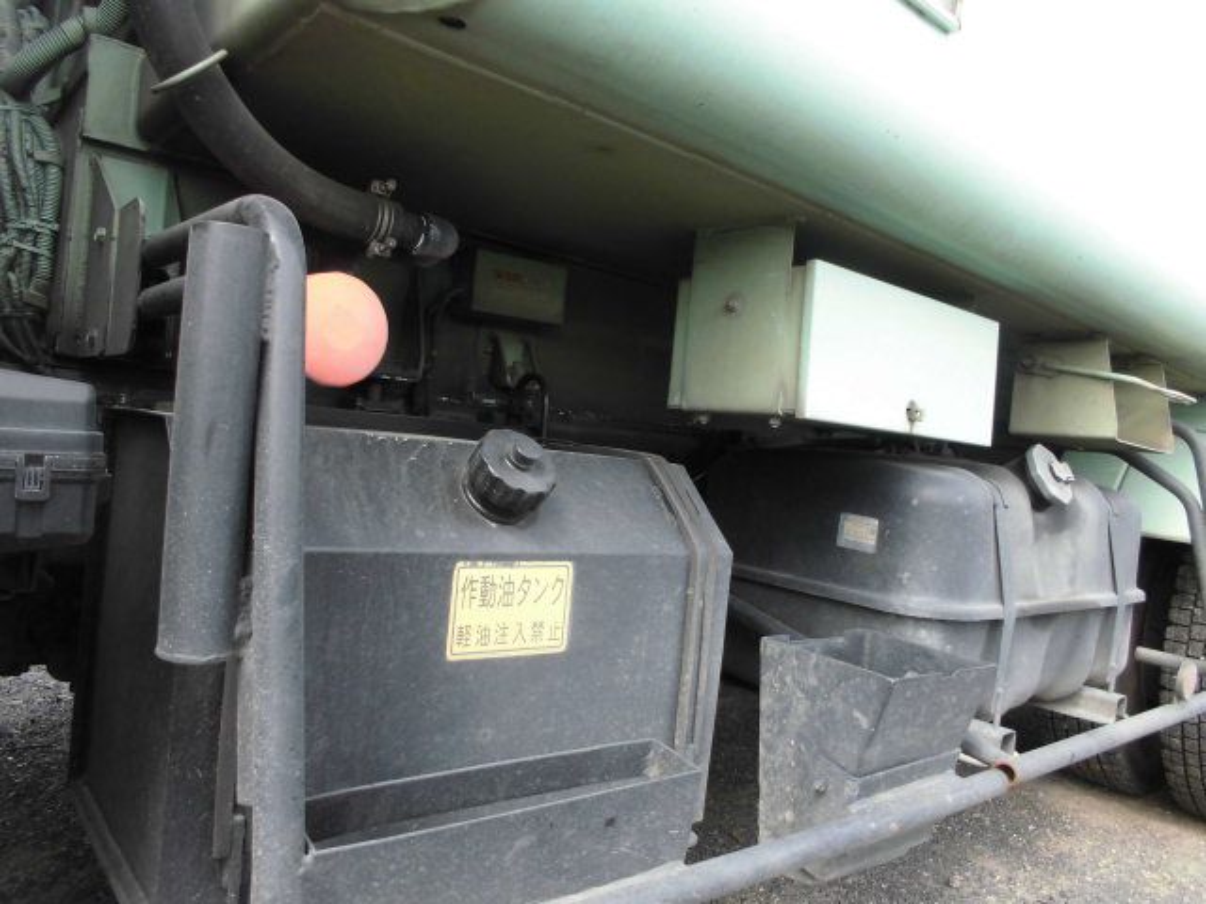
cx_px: 603
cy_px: 452
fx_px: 906
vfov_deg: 53.1
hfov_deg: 67.3
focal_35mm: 26
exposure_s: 1/125
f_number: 3.5
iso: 100
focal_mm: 4.6
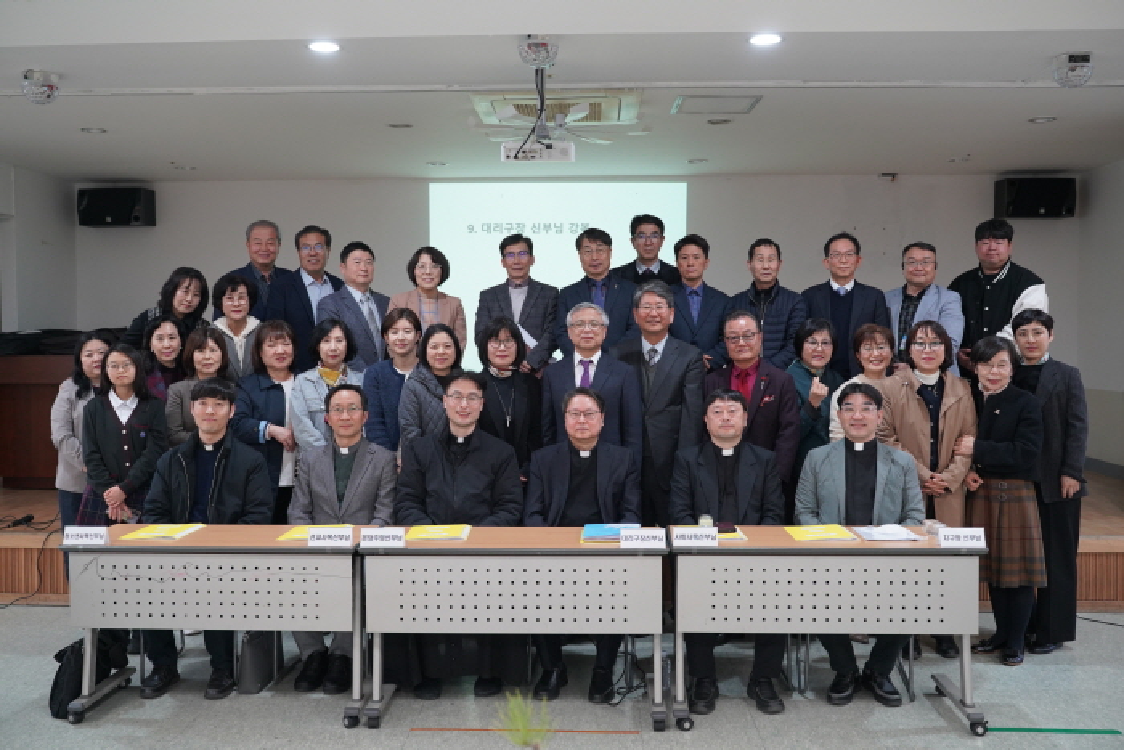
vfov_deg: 40.0
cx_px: 562
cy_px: 375
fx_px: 1030
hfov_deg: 57.2
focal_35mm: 33
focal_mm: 33
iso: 1600
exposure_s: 1/160
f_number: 4
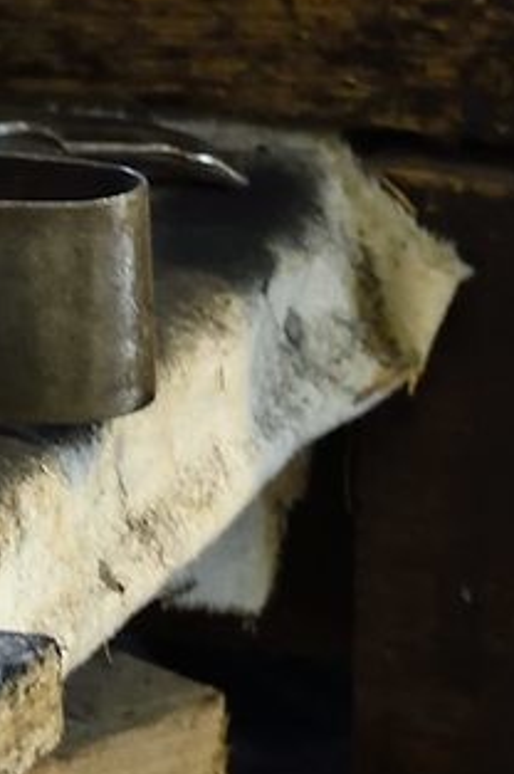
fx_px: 16805
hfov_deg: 1.8
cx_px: 371
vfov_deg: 2.6
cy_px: -1815
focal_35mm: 783
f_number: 6.3
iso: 1600
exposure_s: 1/20
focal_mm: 102
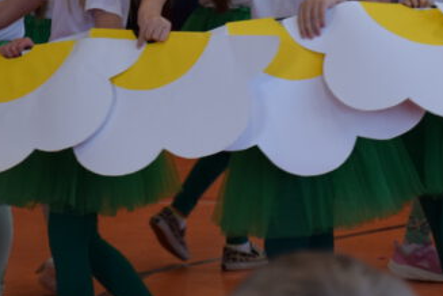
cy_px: -60
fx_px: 4048
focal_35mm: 329
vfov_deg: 4.2
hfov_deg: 6.3
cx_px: 247
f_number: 5
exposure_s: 1/100
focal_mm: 70
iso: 400
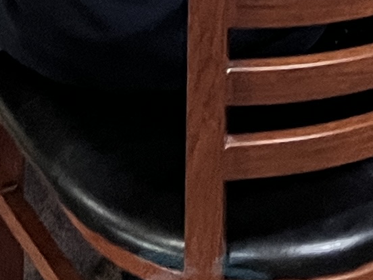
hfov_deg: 10.3
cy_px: -668
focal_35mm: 190
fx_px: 2047
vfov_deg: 6.8
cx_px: 357
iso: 250
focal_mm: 5.1
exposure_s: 1/60
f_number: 1.6
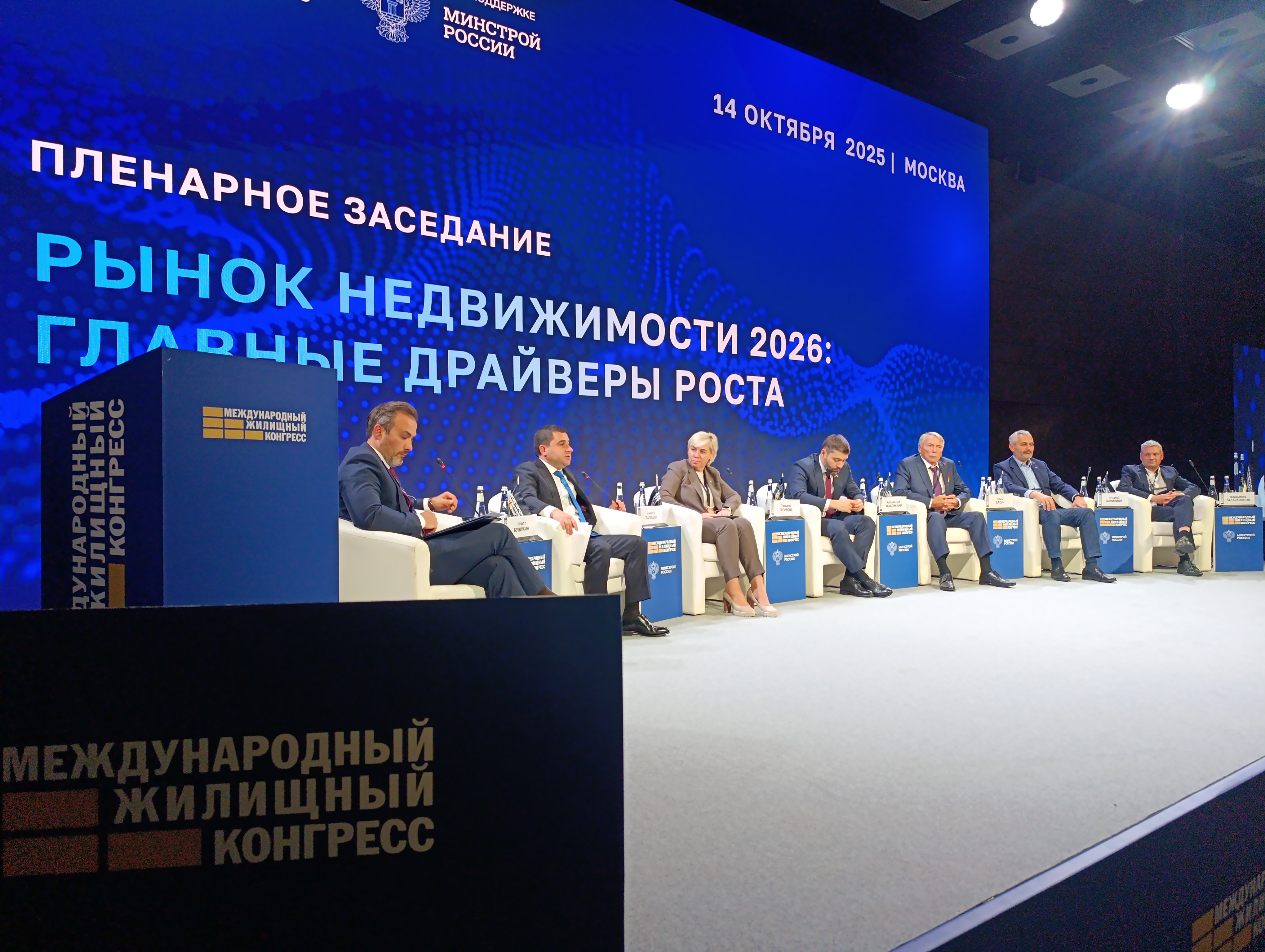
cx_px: 632
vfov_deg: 59.0
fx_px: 842
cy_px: 476
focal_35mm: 23
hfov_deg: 73.8
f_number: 1.6
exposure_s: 1/100
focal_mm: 6.14
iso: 400
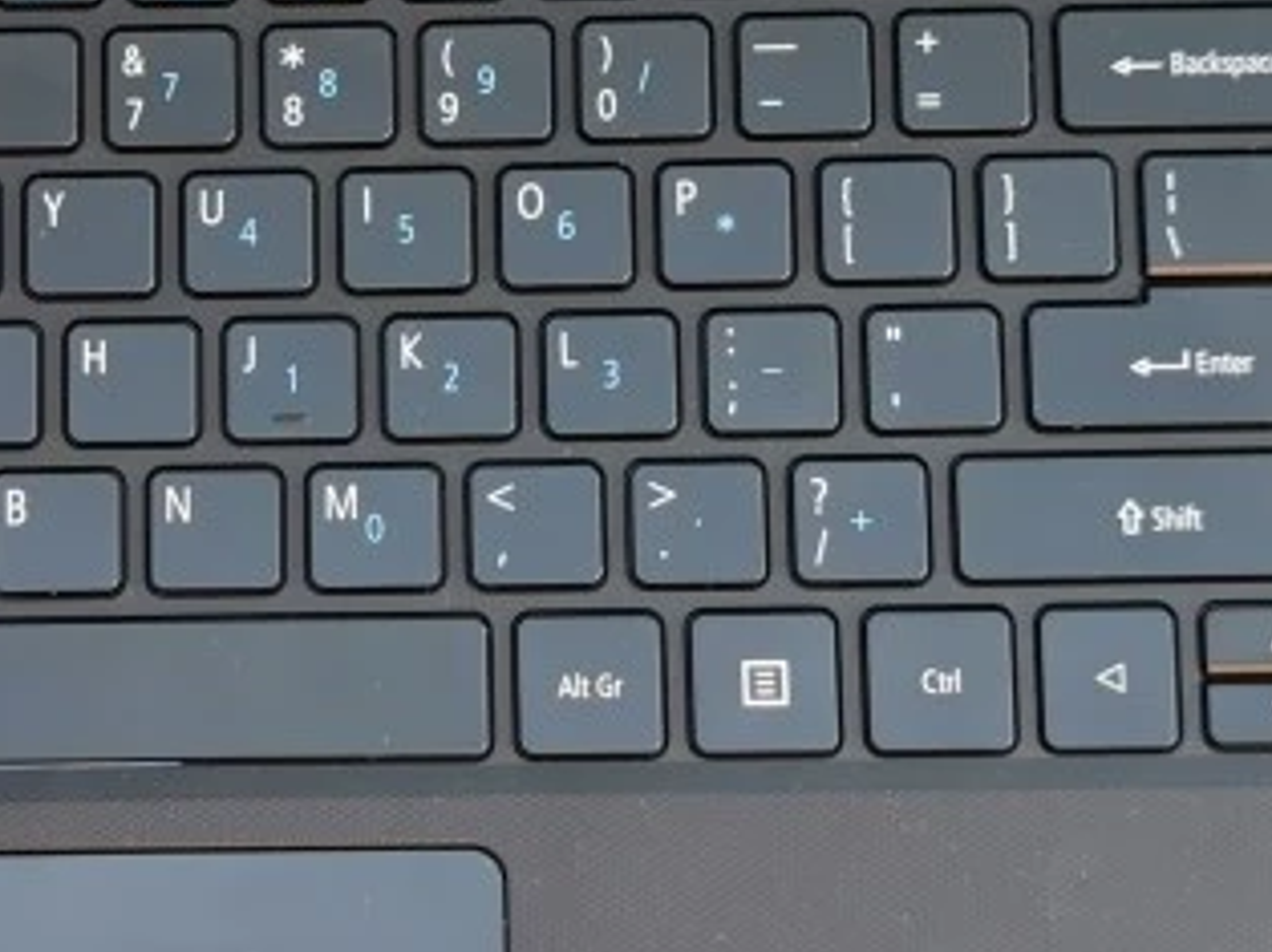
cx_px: 251
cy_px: 417
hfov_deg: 19.1
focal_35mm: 102
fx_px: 3745
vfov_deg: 14.5
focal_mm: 5.56
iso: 50
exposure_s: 1/121
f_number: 1.6
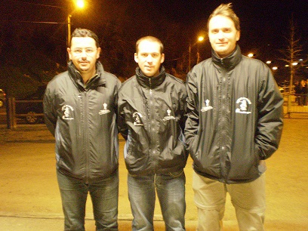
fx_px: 320
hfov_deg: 51.4
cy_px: 116
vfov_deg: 39.7
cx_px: 154
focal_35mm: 36
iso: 1000
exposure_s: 1/8
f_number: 3.1
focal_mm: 6.3
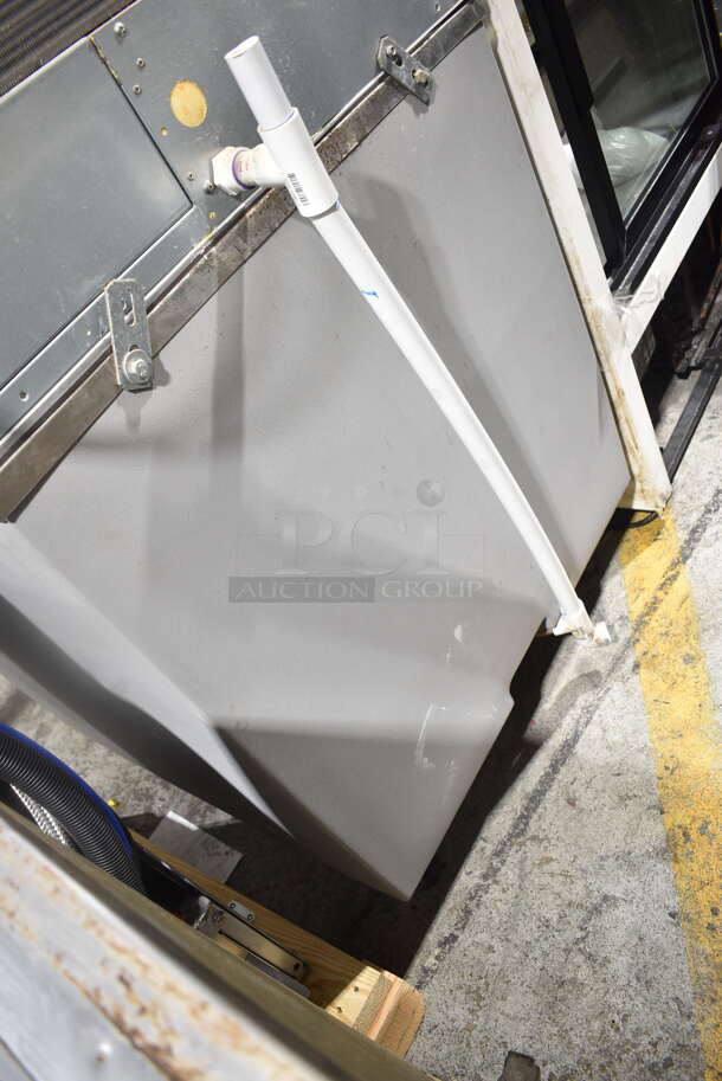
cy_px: 540
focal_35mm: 27
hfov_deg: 48.0
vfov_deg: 67.3
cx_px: 361
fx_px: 811
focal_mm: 18
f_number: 3.5
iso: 720
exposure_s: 1/30
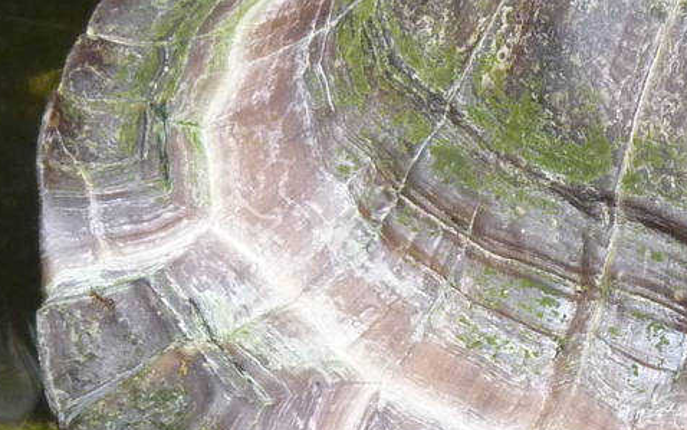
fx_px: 7379
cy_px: 298
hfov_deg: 5.3
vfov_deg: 3.3
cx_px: 1025
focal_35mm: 394
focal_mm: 18.2
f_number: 4.4
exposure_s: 1/50
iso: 250
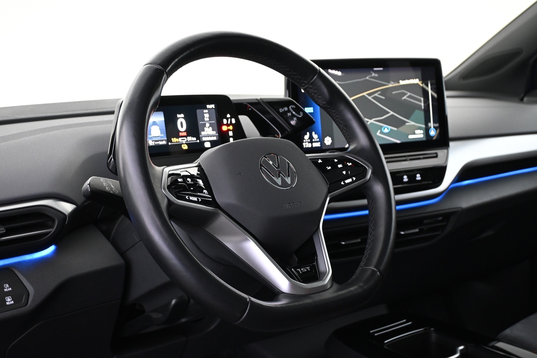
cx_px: 268
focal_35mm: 47
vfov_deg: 28.5
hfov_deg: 41.7
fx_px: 705
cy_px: 179
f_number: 5
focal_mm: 31.5
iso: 1600
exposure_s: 1/13
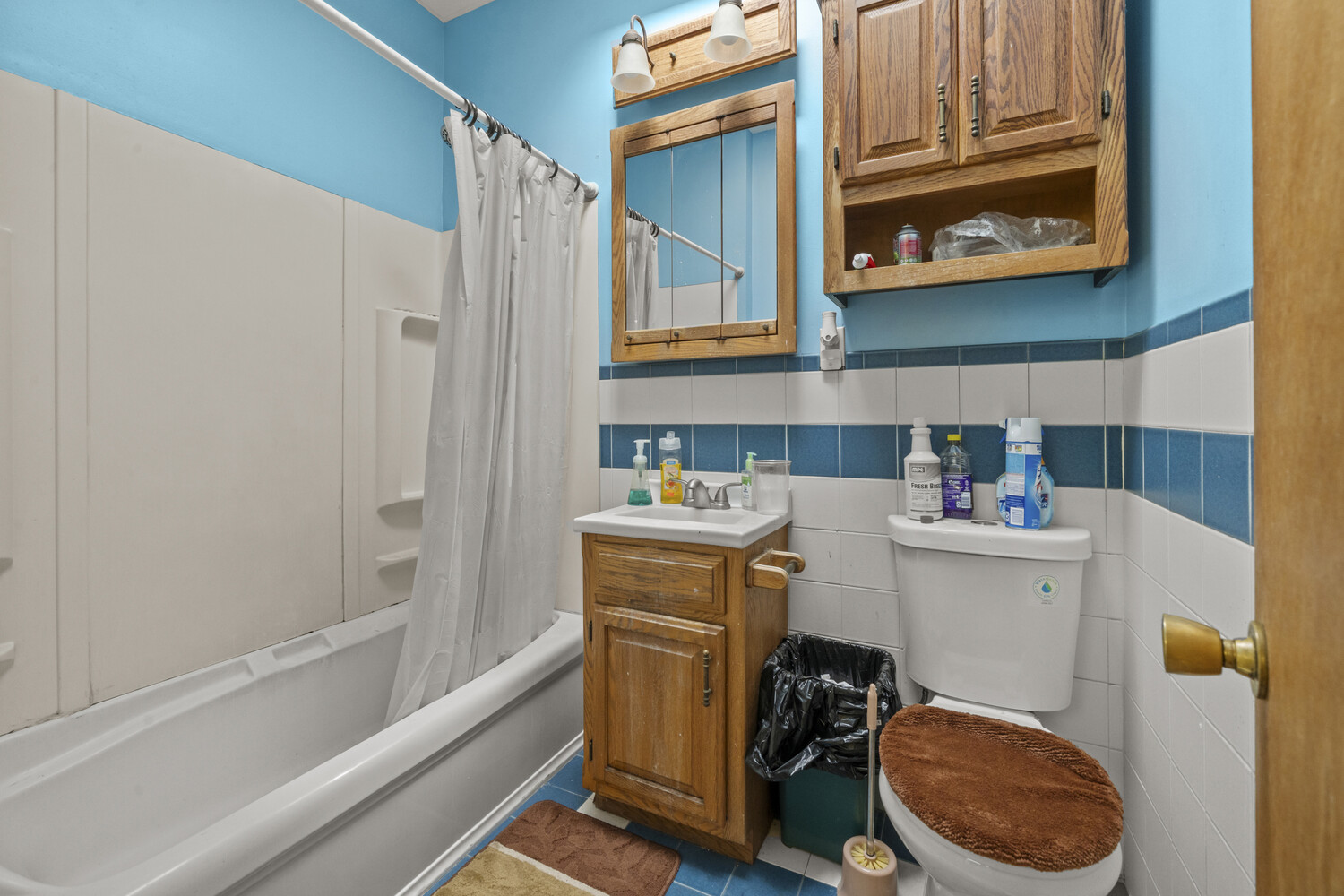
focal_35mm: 14
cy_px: 448
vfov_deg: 81.2
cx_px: 672
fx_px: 523
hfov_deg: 104.3
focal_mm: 14
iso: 1000
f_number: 9.5
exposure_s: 1/15
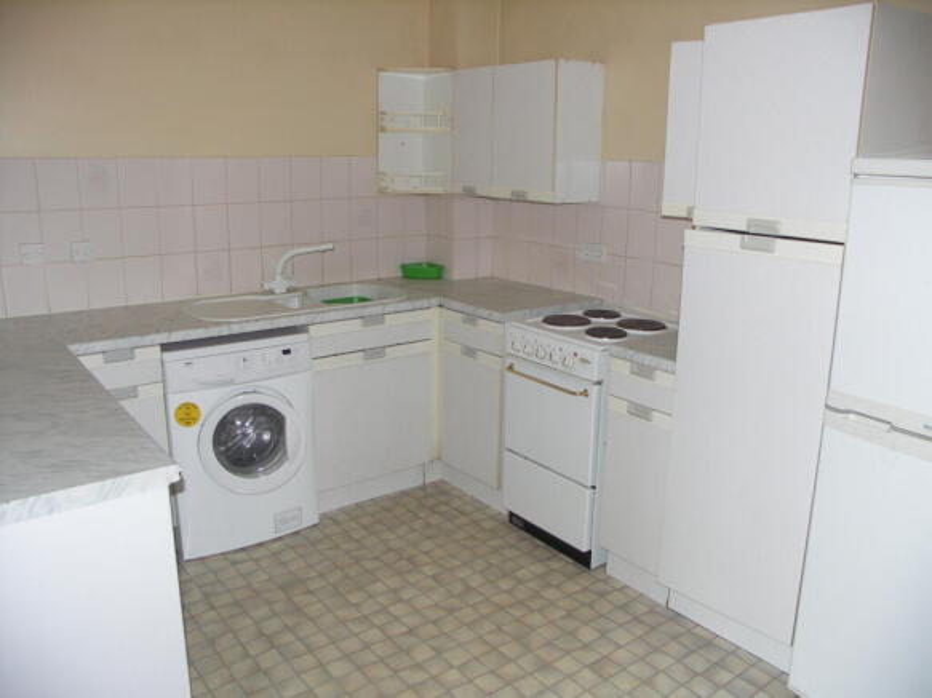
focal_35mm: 28
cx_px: 466
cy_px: 349
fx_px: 754
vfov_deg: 49.7
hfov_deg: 63.5
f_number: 2.8
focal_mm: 7.2
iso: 200
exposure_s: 1/50
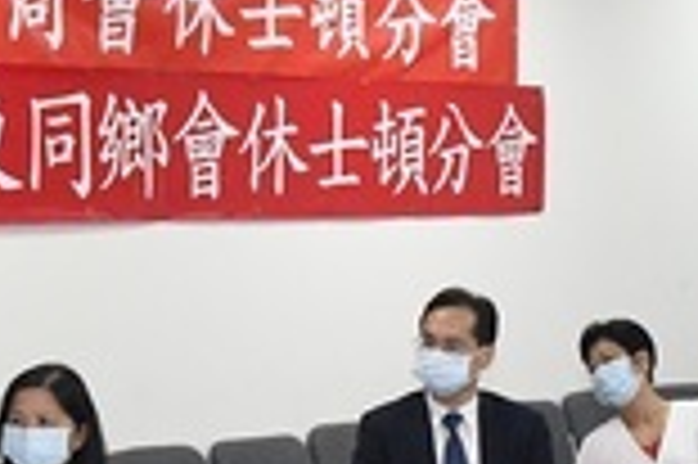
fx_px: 2557
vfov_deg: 10.4
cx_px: 216
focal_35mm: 132
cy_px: 304
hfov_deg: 15.5
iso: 3200
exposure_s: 1/125
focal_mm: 22
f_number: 5.6
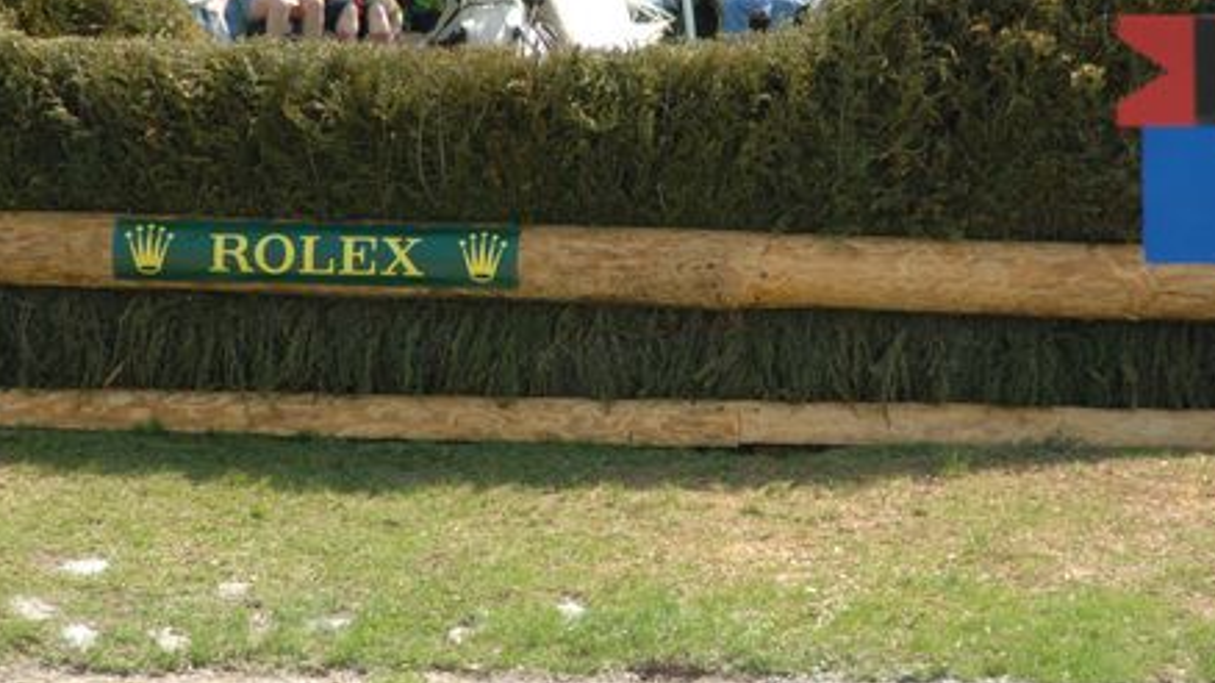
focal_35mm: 459
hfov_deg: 4.7
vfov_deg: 2.6
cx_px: 591
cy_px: 132
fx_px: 14782
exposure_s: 1/500
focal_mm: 200
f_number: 7.6
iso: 500
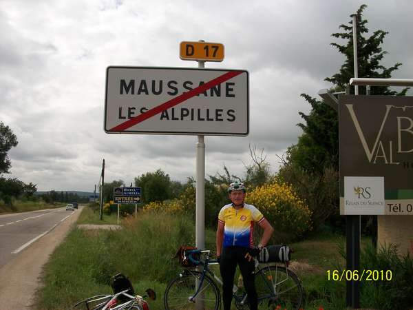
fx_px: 406
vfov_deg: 41.8
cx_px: 206
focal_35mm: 34
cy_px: 155
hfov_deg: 54.0
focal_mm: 5.7
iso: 80
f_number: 5.5
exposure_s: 1/640
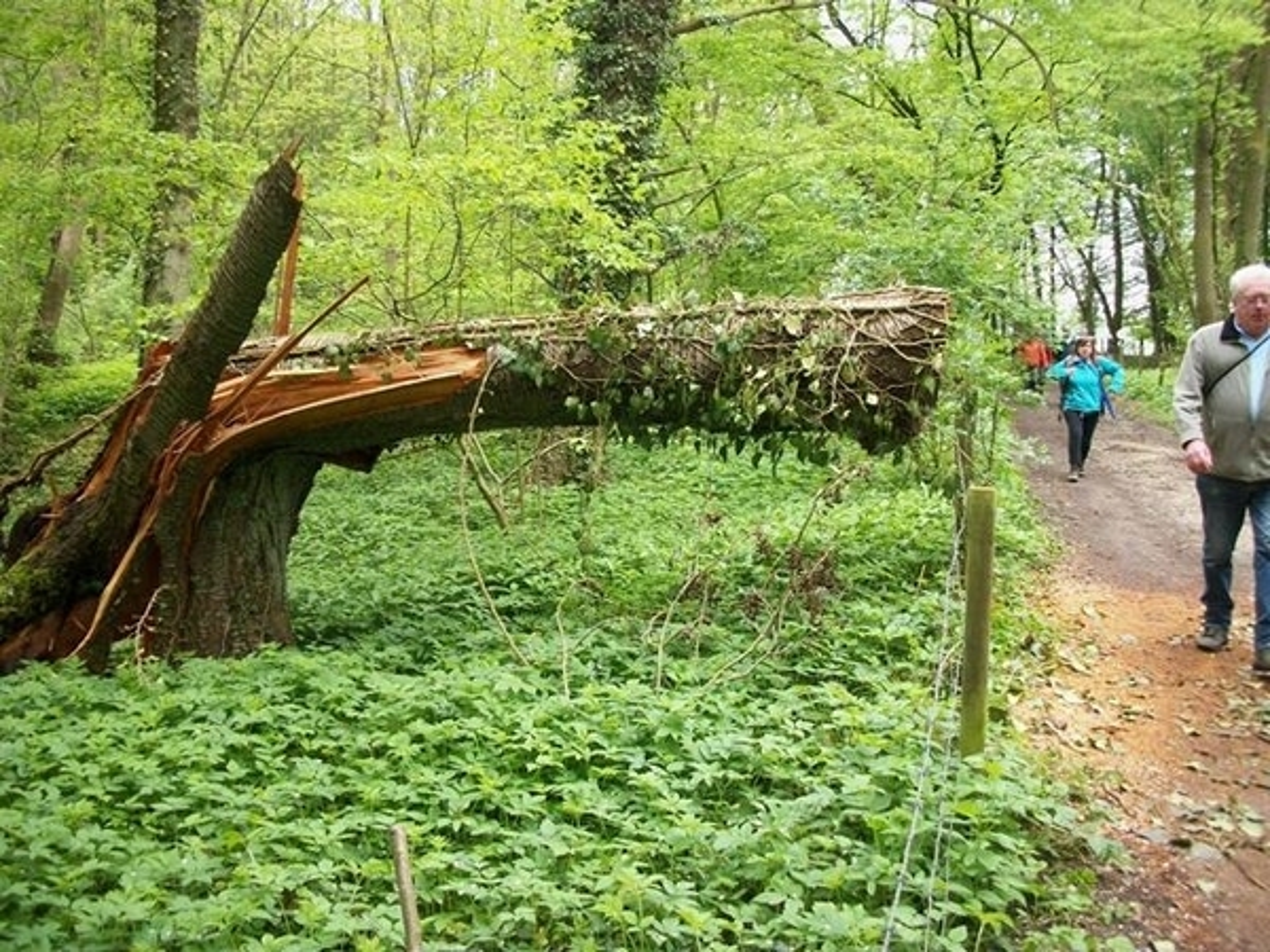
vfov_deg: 44.2
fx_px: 1174
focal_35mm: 32
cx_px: 635
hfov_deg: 56.8
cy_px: 476
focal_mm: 5.7
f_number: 2.9
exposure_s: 1/200
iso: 320
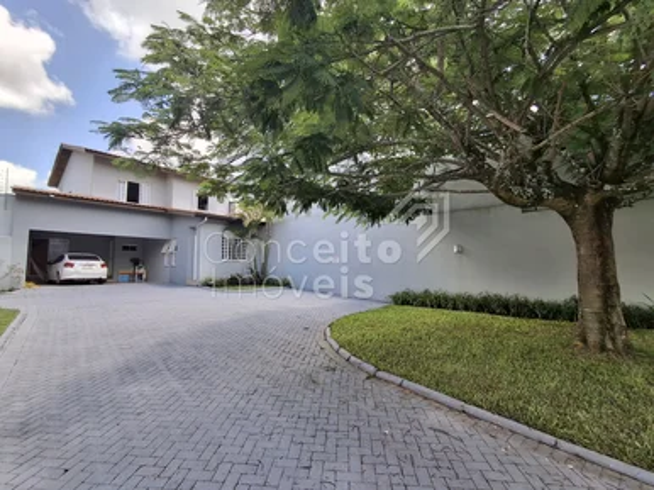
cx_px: 327
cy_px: 245
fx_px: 302
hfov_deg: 94.5
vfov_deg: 78.0
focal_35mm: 16
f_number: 2.2
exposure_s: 1/473
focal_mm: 1.64
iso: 40
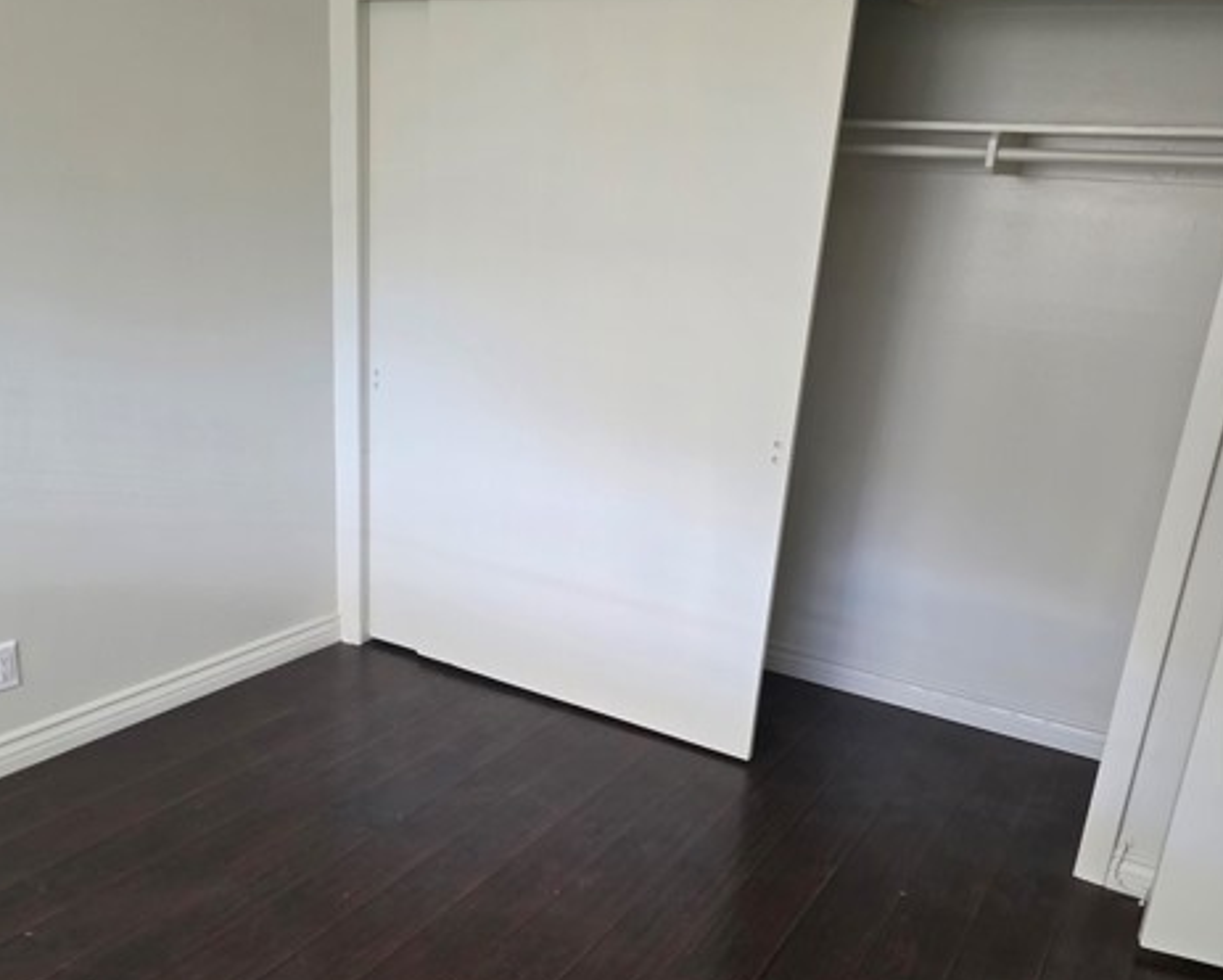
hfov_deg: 57.1
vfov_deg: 46.9
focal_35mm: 31
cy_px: 594
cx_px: 605
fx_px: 1123
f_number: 1.7
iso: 640
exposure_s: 1/120
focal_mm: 6.3
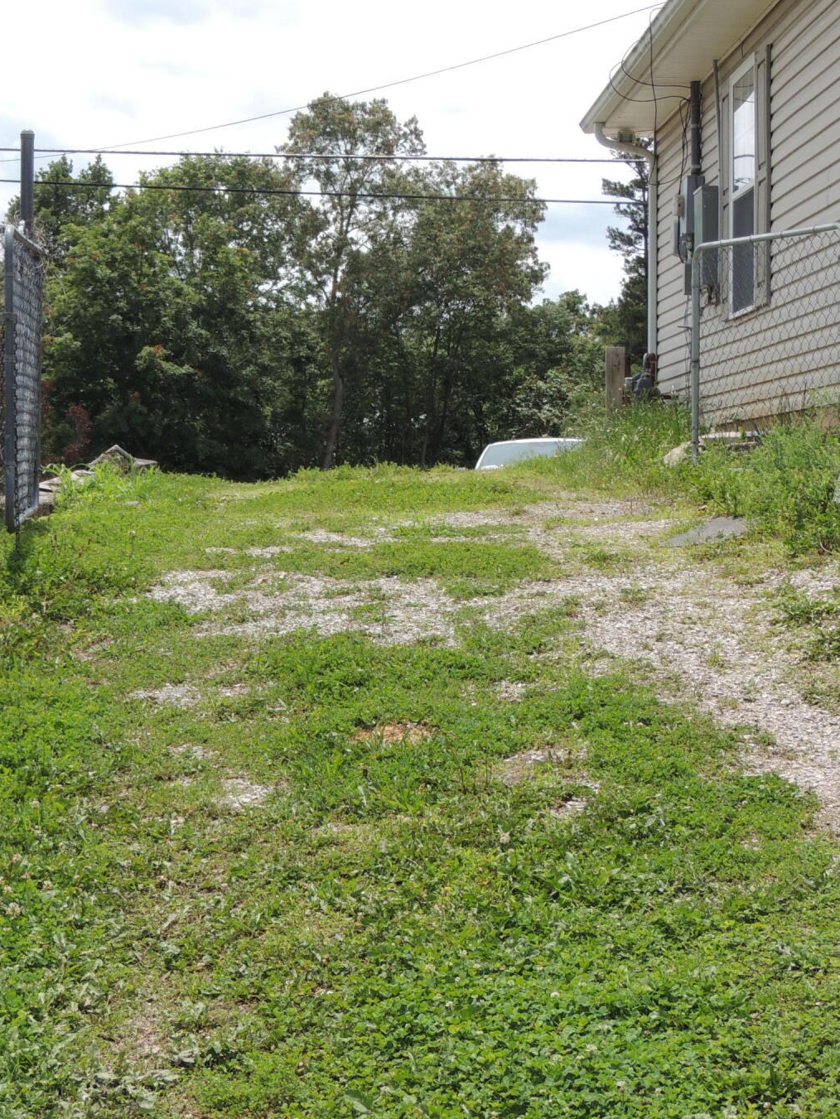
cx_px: 332
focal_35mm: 74
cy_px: 503
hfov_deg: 19.9
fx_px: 2393
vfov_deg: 26.3
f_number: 3.6
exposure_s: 1/800
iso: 100
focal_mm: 8.9
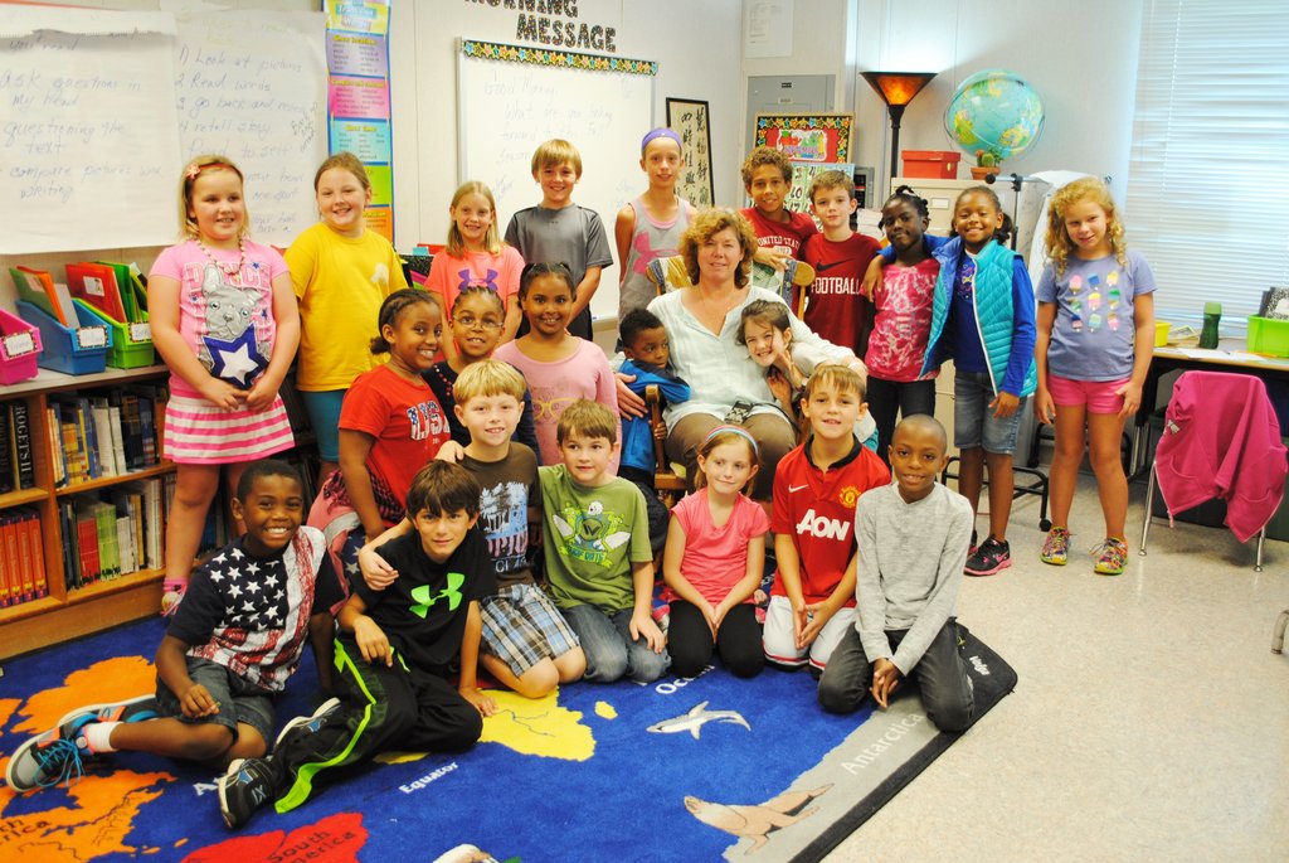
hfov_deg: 57.2
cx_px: 644
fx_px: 1183
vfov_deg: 40.1
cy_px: 432
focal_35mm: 33
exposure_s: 1/30
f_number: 3.8
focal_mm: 22
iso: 250
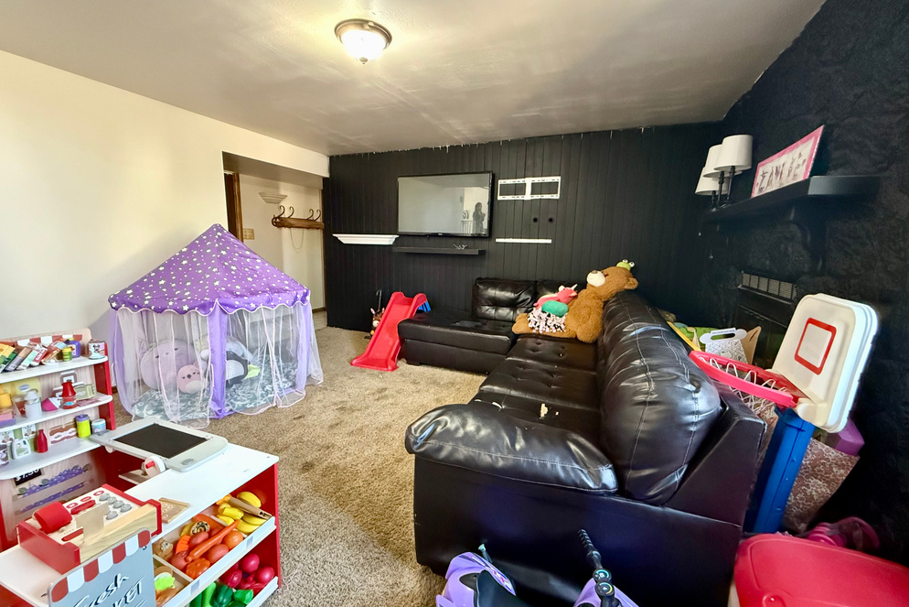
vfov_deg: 77.3
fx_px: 379
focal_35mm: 15
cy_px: 308
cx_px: 444
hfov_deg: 100.4
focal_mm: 2.22
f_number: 2.2
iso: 1250
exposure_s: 1/46
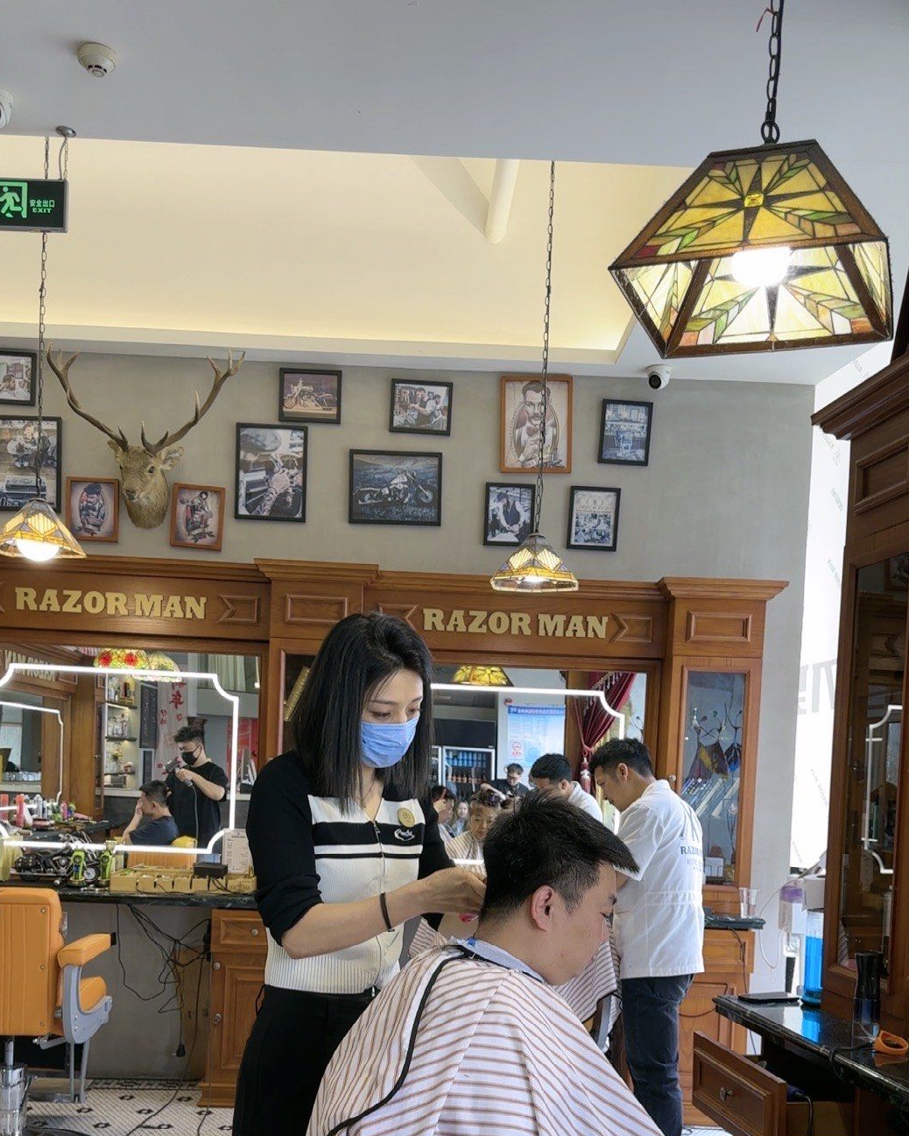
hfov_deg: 54.9
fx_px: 874
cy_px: 624
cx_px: 438
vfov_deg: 65.9
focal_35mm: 26
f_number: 1.78
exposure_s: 1/100
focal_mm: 6.86
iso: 80
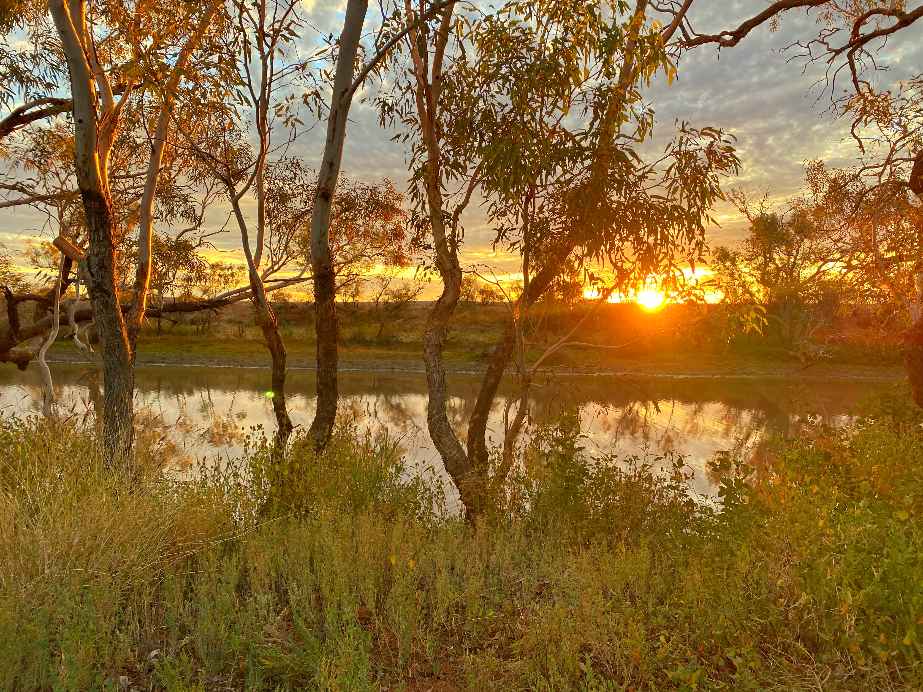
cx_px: 462
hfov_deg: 67.3
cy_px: 346
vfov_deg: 53.1
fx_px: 693
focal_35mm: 26
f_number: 1.8
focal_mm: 4.25
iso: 32
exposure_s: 1/122
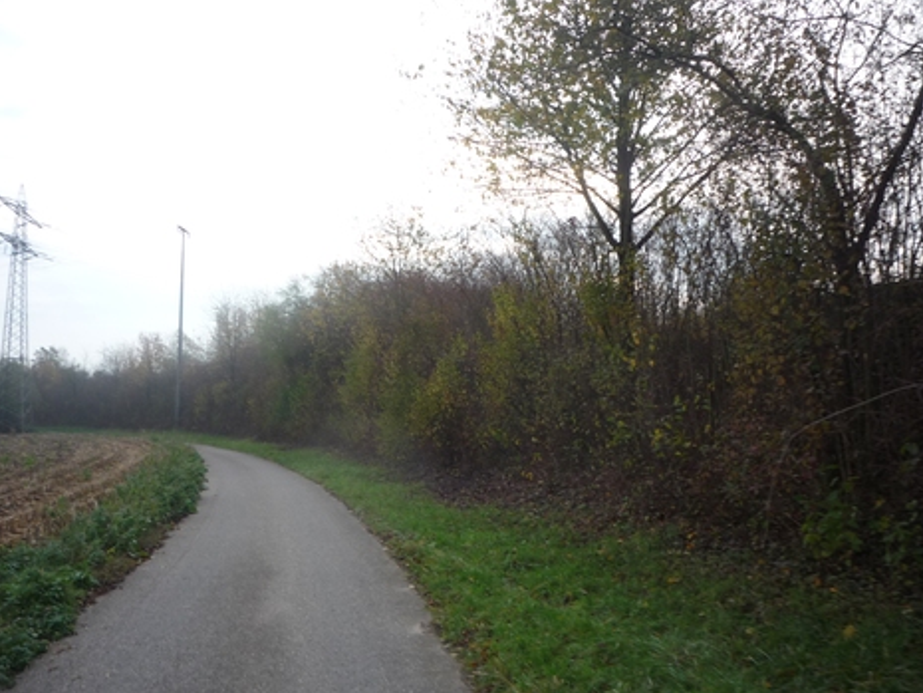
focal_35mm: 33
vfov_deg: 43.0
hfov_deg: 55.3
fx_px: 880
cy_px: 342
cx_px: 449
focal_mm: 5.2
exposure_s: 1/200
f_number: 4
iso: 100
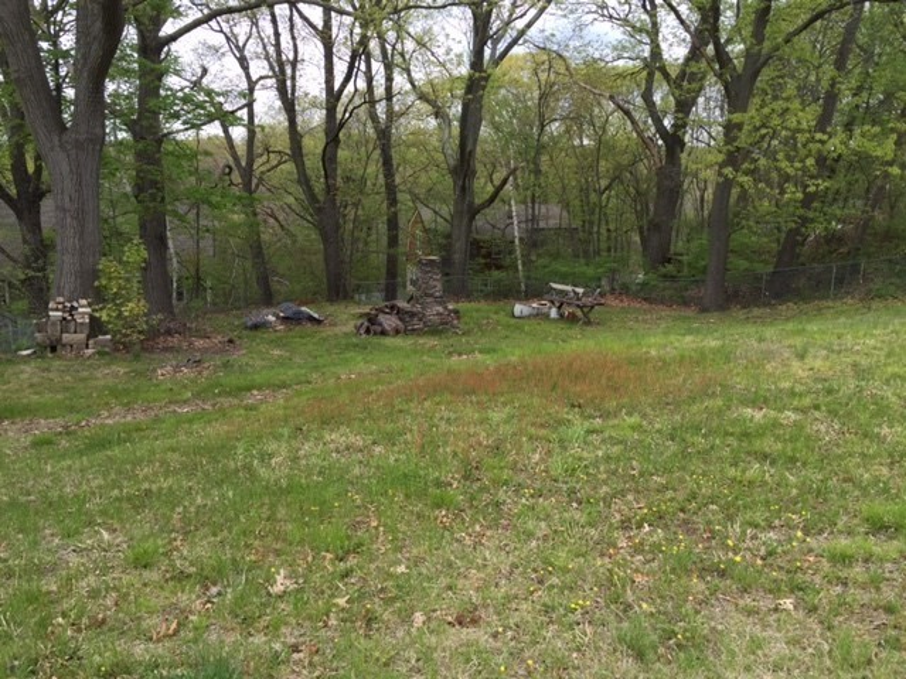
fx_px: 759
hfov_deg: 61.7
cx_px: 453
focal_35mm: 29
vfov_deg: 48.2
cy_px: 340
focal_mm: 4.15
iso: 32
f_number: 2.2
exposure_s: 1/471
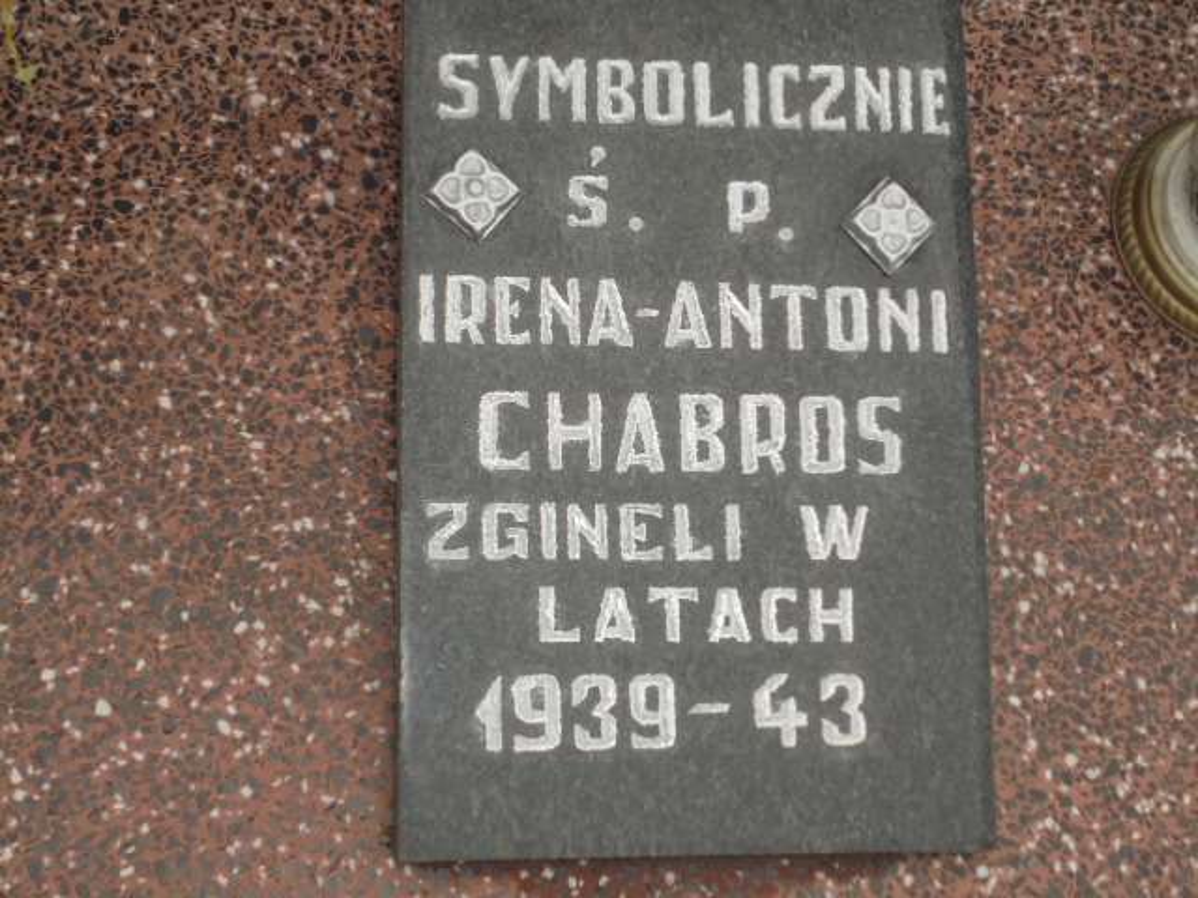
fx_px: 1696
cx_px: 599
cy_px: 449
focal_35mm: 49
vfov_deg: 29.7
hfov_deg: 38.9
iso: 100
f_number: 4.8
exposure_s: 1/200
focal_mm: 8.9
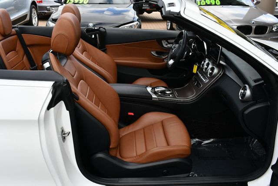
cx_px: 139
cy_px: 93
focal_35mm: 36
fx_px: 278
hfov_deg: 53.1
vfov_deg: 36.9
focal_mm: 18
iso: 200
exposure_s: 1/250
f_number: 7.1
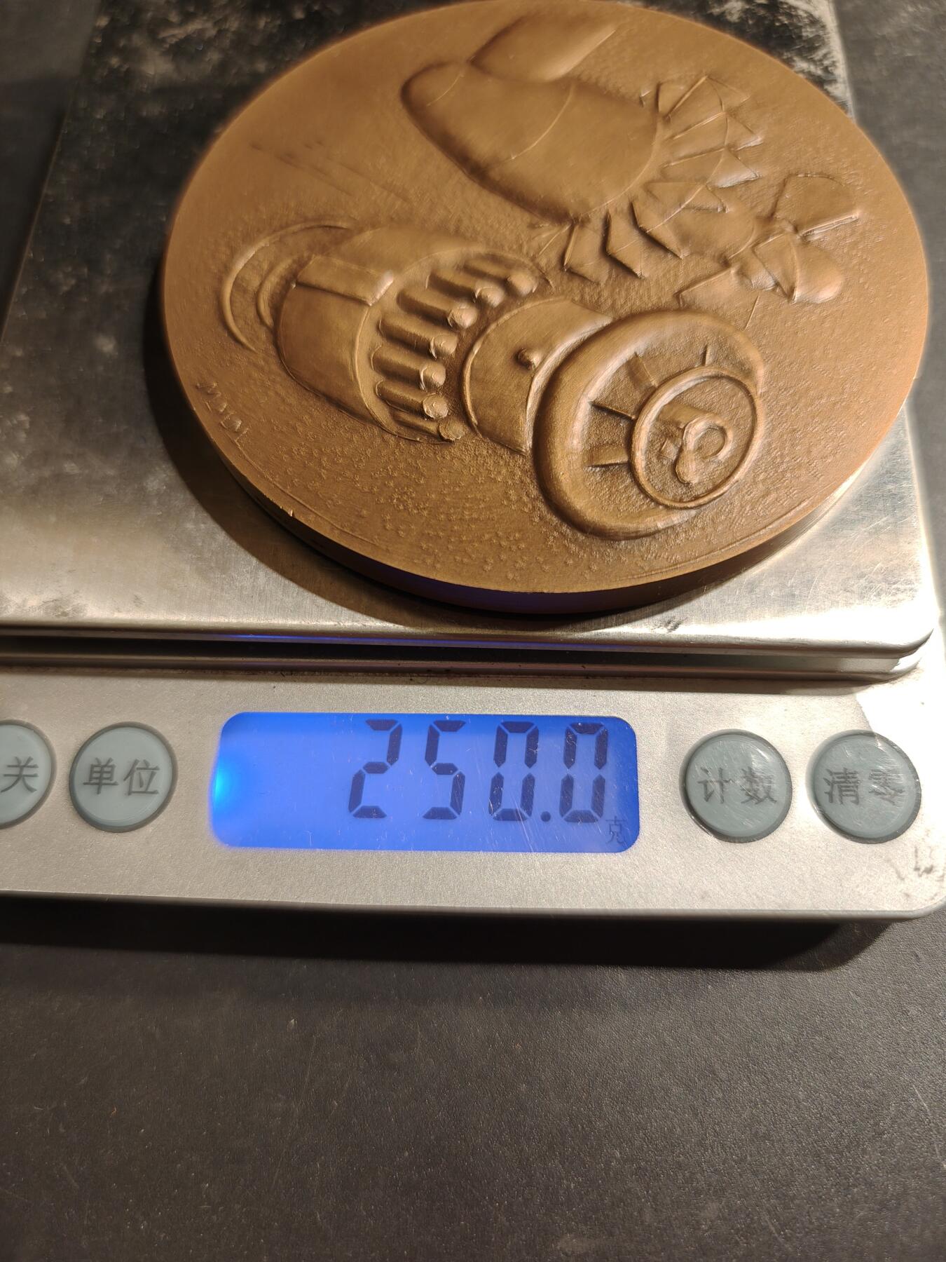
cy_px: 631
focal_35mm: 23
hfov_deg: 58.9
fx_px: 838
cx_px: 473
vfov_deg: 73.9
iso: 200
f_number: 1.6
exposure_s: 1/200
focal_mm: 6.06
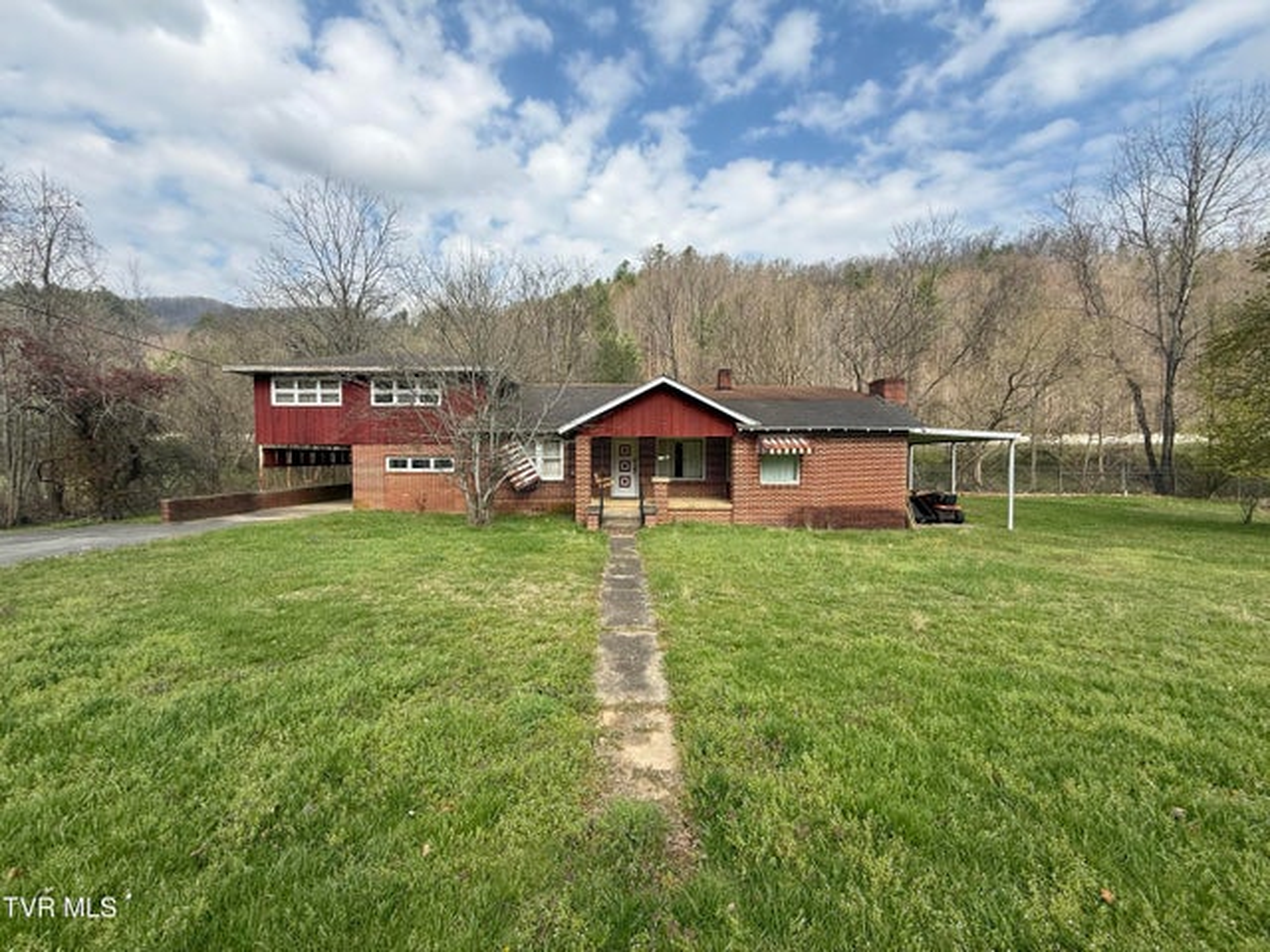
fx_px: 514
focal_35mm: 14
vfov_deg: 85.7
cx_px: 635
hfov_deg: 102.1
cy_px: 476
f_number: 2.2
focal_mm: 2.22
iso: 50
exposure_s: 1/888
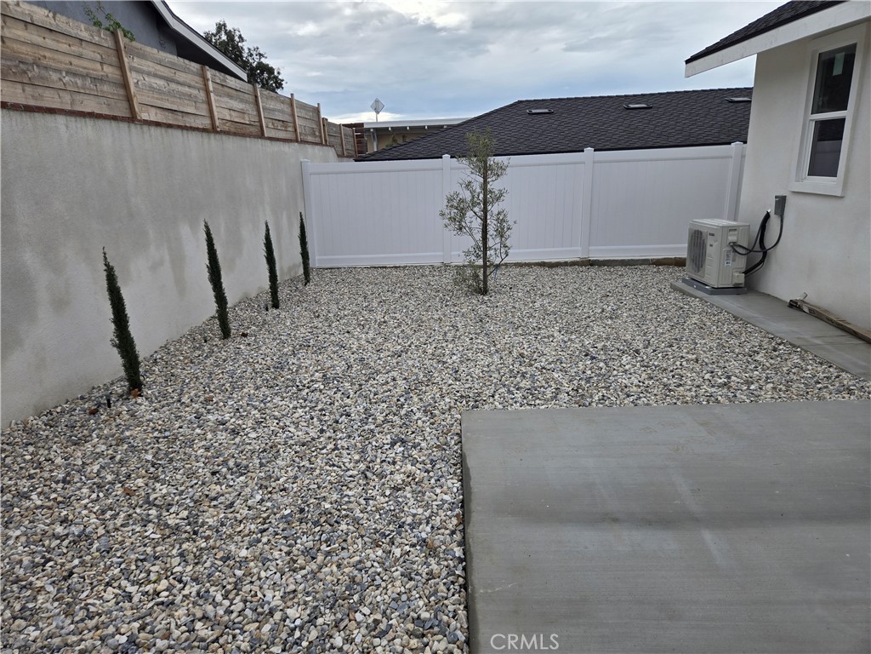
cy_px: 327
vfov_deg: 58.9
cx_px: 436
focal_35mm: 23
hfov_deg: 73.9
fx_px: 579
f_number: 1.8
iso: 25
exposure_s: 1/671
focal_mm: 5.4
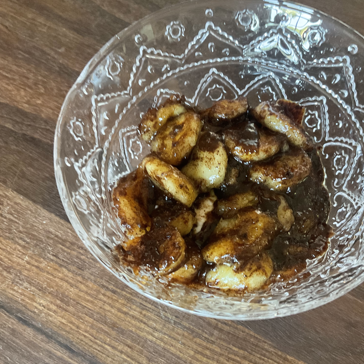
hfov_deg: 47.0
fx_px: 416
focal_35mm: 35
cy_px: 183
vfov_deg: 47.2
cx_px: 215
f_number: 1.8
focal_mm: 3
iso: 400
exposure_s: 1/30
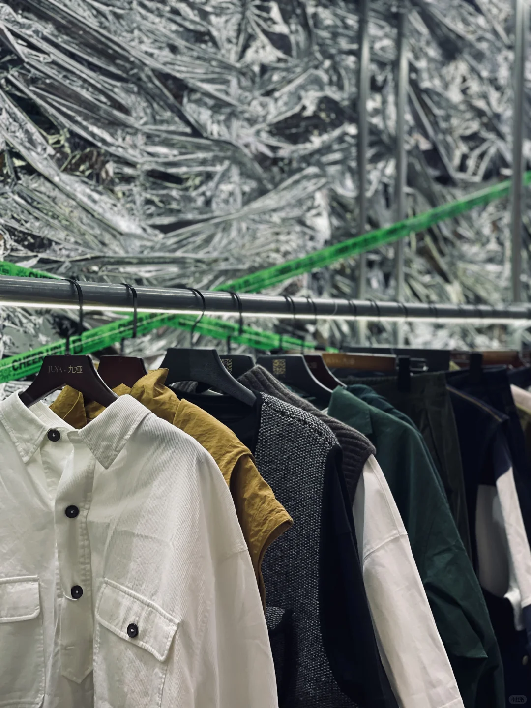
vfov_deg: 30.3
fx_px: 1309
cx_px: 266
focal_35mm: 64
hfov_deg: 22.9
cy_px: 354
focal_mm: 7.5
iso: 80
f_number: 2.2
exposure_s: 1/100
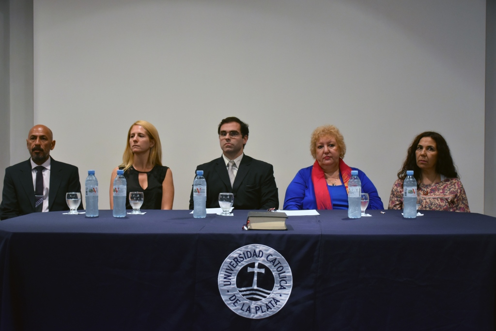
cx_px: 248
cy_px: 166
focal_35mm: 45
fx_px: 620
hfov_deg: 43.6
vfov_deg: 29.9
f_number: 4
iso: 1600
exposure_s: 1/60
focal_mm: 30
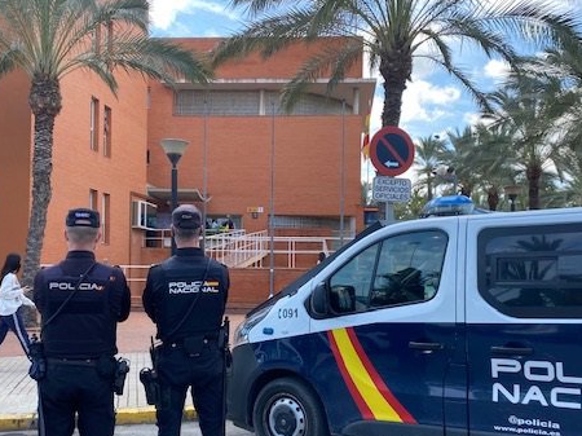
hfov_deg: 50.2
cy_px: 259
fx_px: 622
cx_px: 296
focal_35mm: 37
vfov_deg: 38.5
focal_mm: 4.25
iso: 32
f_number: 1.8
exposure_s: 1/633
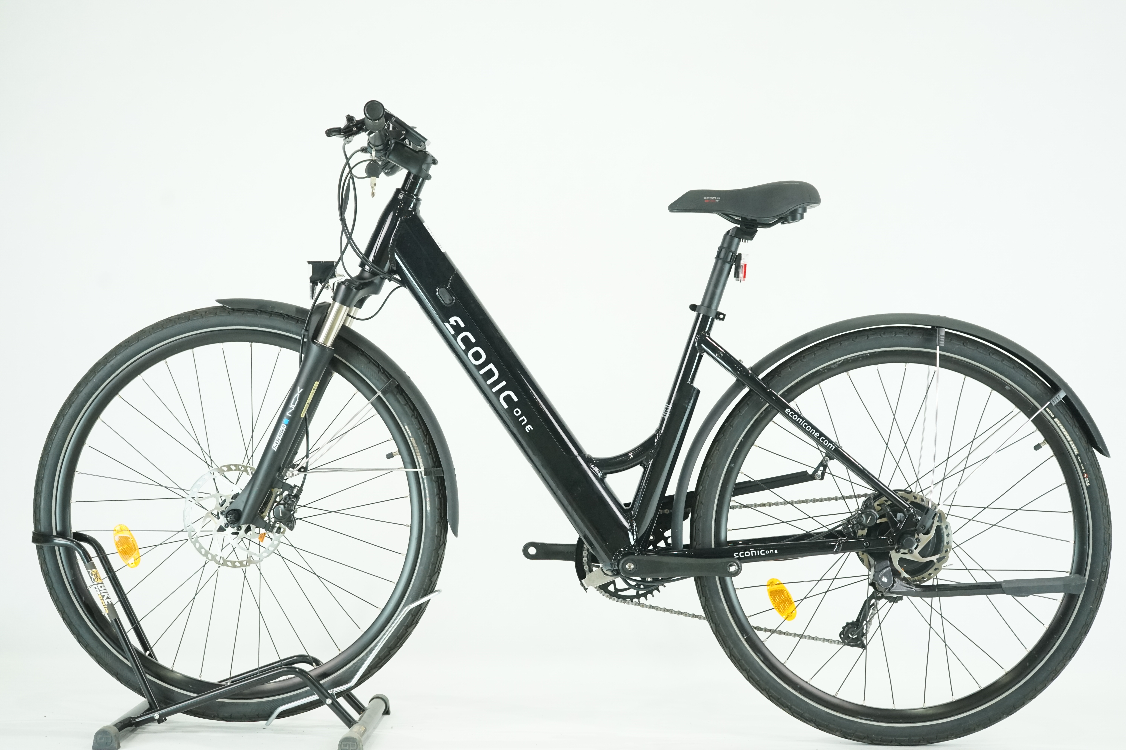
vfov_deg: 22.6
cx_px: 563
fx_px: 1877
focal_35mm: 60
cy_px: 375
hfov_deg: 33.4
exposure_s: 1/200
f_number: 5.6
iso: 2500
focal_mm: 60
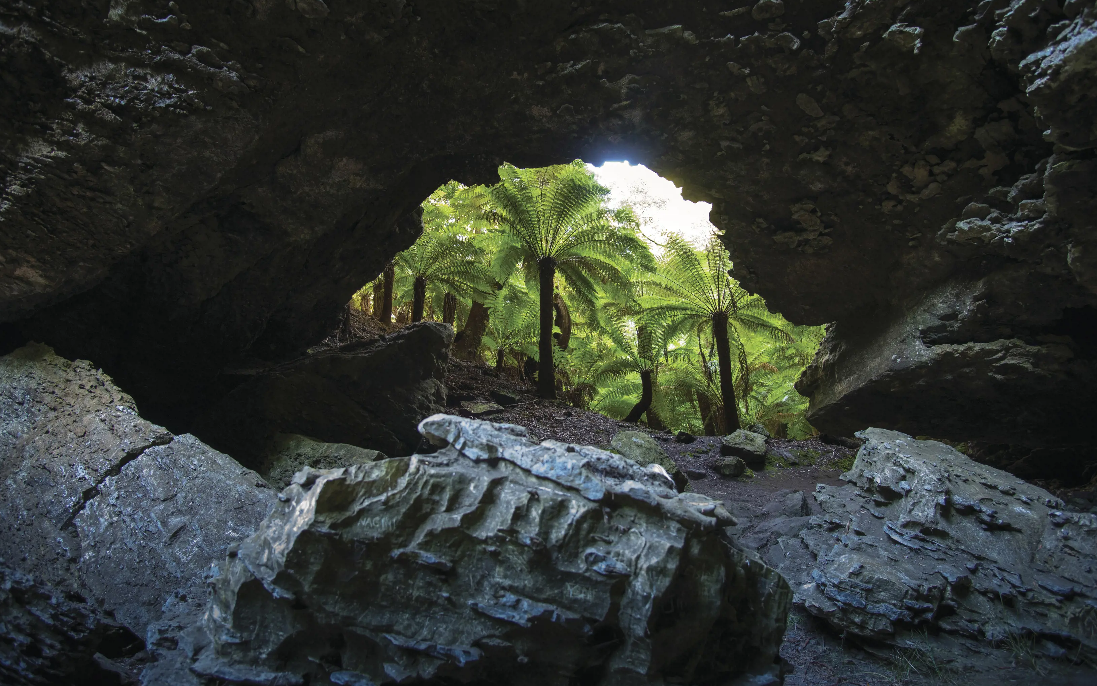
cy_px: 315
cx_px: 544
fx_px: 747
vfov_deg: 49.2
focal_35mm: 25
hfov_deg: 72.5
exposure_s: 1/6
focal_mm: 24
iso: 2000
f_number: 4
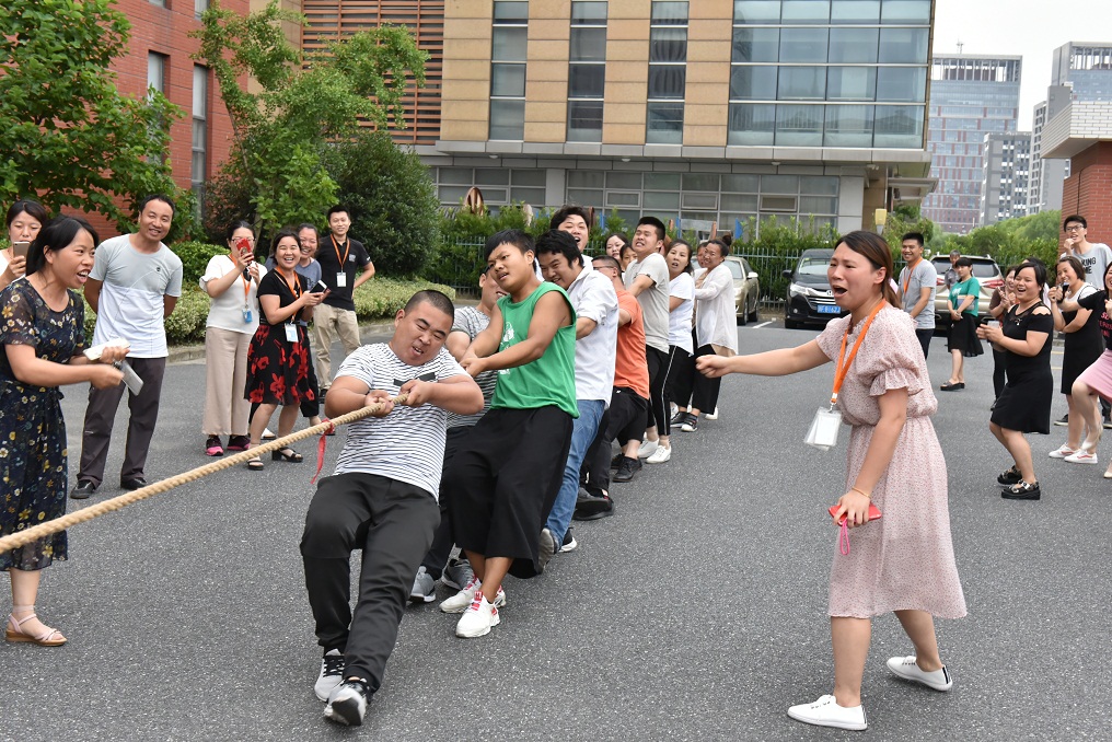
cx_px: 556
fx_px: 1390
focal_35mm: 45
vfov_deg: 29.9
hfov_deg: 43.6
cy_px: 371
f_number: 8
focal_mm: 45
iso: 1600
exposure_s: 1/125
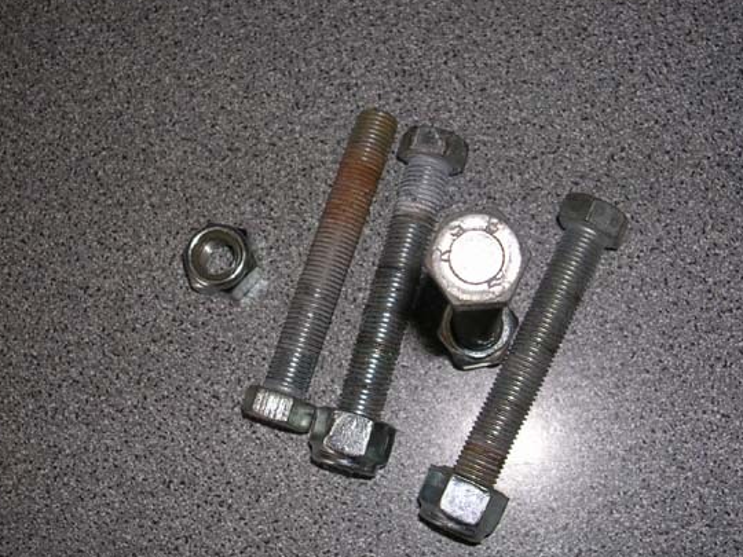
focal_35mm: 45
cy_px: 289
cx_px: 420
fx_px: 966
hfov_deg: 42.0
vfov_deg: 32.2
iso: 50
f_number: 2.8
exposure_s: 1/60.1
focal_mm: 5.8
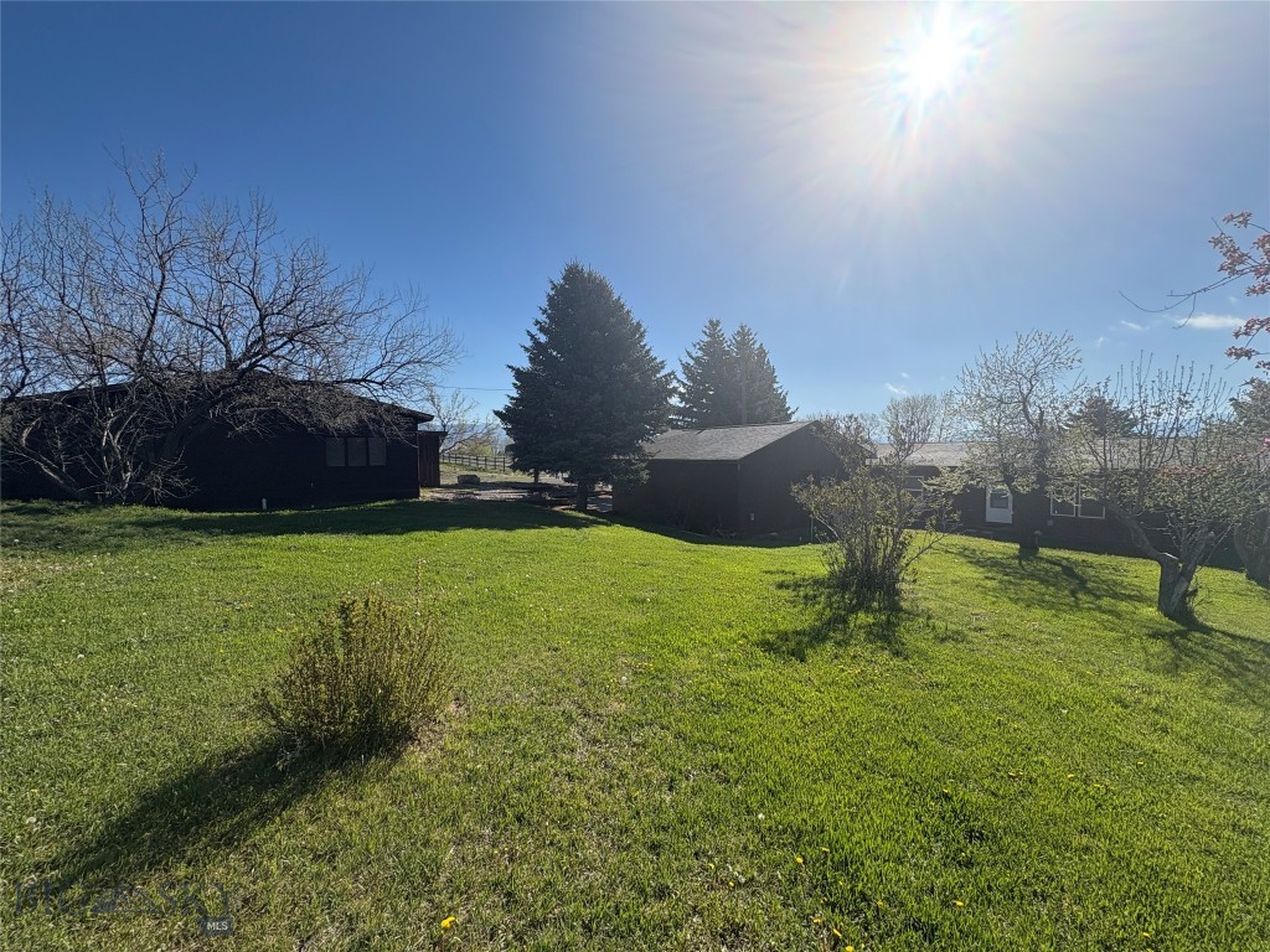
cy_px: 476
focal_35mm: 14
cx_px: 635
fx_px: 514
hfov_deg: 102.1
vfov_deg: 85.7
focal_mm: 2.22
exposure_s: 1/2770
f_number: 2.2
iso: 50
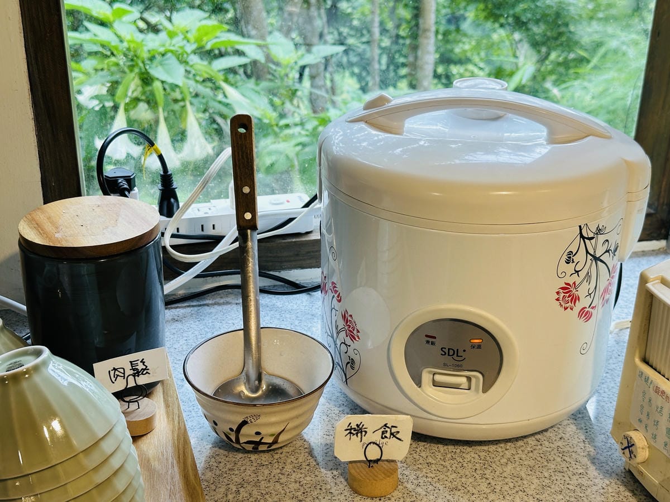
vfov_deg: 30.3
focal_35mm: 48
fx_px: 929
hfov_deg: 39.7
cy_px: 251
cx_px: 335
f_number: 1.78
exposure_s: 1/60
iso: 64
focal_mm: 6.86
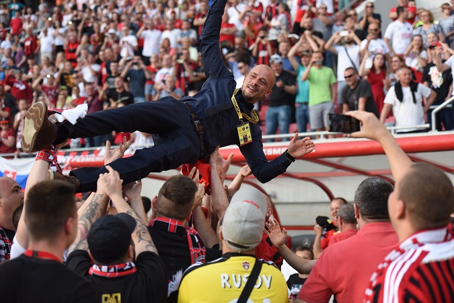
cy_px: 152
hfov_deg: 28.8
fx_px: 883
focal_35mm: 70
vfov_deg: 19.5
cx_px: 227
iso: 400
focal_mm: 70
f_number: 2.8
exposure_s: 1/1000
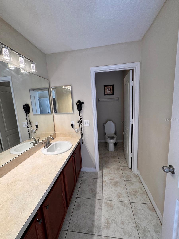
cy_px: 120
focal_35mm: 14
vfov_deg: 102.1
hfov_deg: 85.7
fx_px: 97
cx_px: 90
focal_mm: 2.22
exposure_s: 1/120
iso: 100
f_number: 2.2
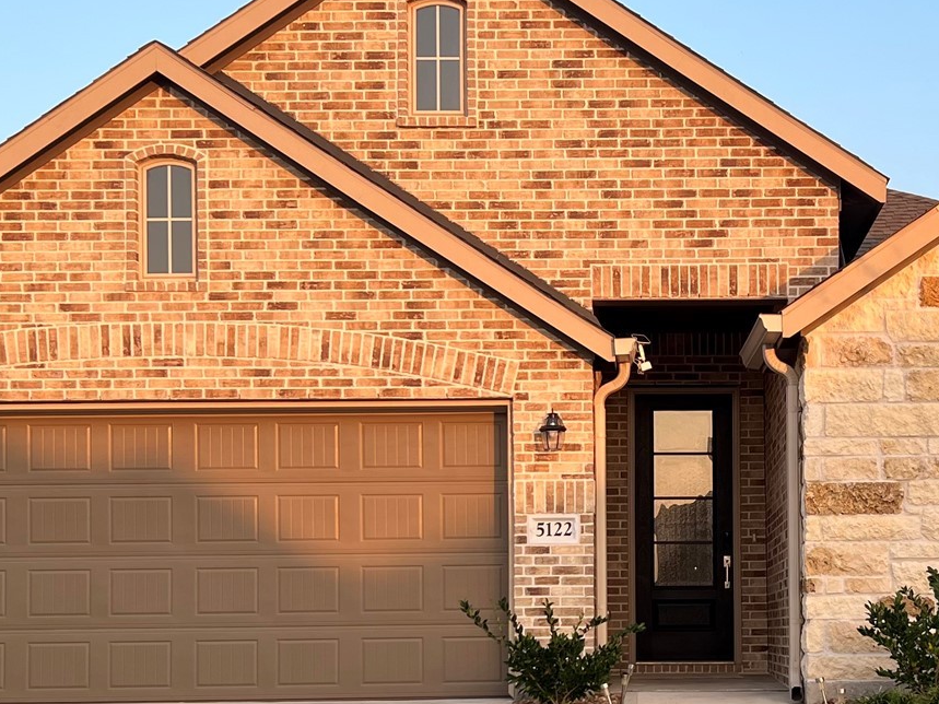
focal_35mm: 62
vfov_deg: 23.3
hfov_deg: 30.9
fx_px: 1682
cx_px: 641
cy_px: 565
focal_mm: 5.7
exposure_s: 1/718
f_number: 1.5
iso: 50
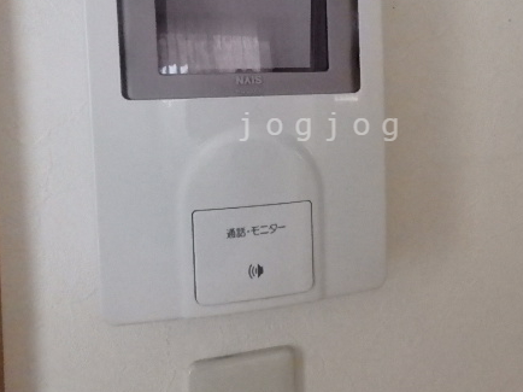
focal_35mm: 31
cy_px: 127
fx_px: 468
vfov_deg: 44.7
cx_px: 322
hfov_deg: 57.8
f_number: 3.5
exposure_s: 1/500
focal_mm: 3.7
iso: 2500
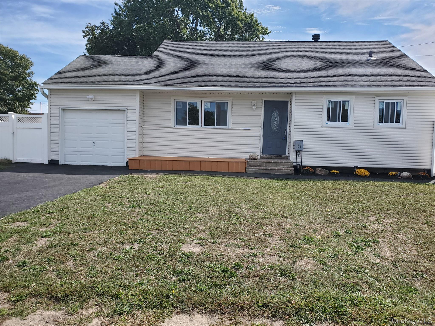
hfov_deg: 67.3
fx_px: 327
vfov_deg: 53.1
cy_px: 163
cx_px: 218
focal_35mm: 26
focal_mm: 4.3
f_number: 2.4
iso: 50
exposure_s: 1/1433
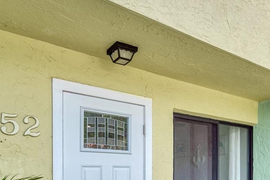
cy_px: 170
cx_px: 144
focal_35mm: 36
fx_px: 270
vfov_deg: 34.4
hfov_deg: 53.1
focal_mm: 15
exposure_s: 1/200
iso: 400
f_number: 7.1
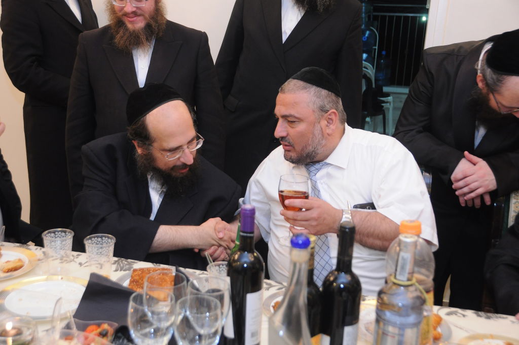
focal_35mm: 42
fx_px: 605
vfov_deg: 31.8
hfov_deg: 46.5
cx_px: 260
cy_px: 172
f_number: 4
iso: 800
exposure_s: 1/50
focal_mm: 28
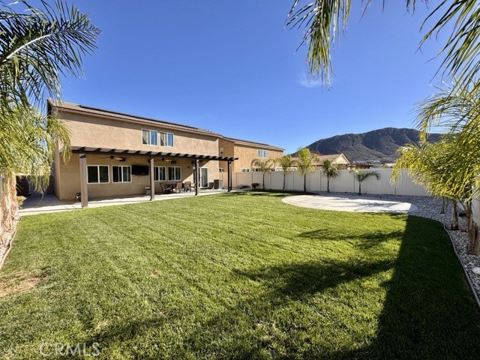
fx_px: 194
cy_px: 180
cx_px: 240
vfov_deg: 85.7
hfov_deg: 102.1
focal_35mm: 14
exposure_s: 1/1477
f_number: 2.2
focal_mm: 2.22
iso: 50
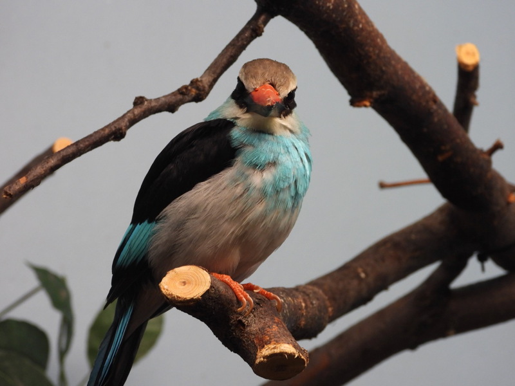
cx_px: 258
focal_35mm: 170
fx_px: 2529
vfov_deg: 8.7
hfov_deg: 11.6
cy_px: 193
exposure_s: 1/60
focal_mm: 30.5
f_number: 4
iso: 280
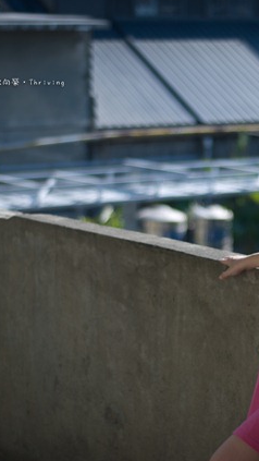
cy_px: 232
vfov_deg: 18.0
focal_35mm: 119
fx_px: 1453
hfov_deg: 10.1
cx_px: 233
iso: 100
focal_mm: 50
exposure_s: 1/2000
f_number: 1.8
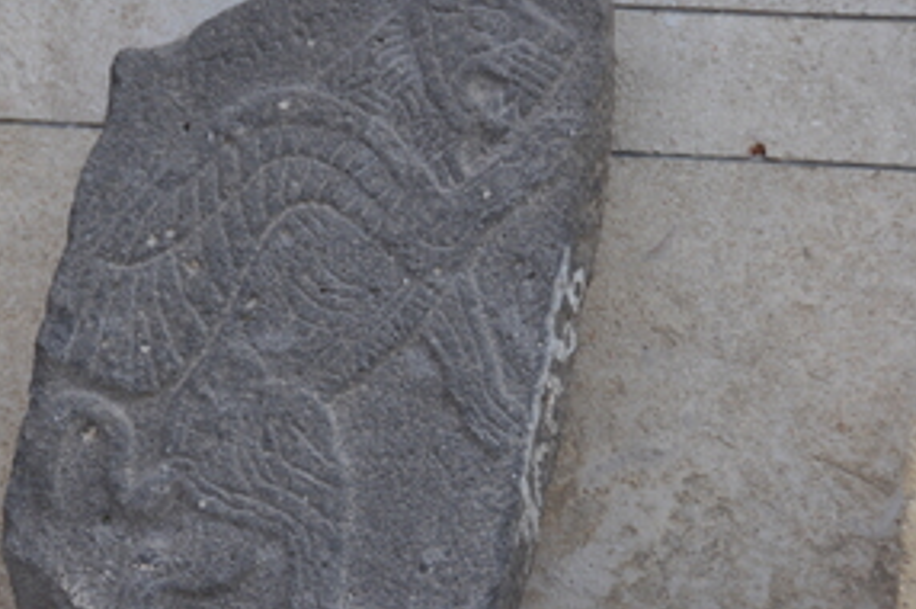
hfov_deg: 6.9
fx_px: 7625
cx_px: 333
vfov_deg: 4.6
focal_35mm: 300
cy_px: 304
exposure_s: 1/160
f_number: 5.6
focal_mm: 130
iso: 200
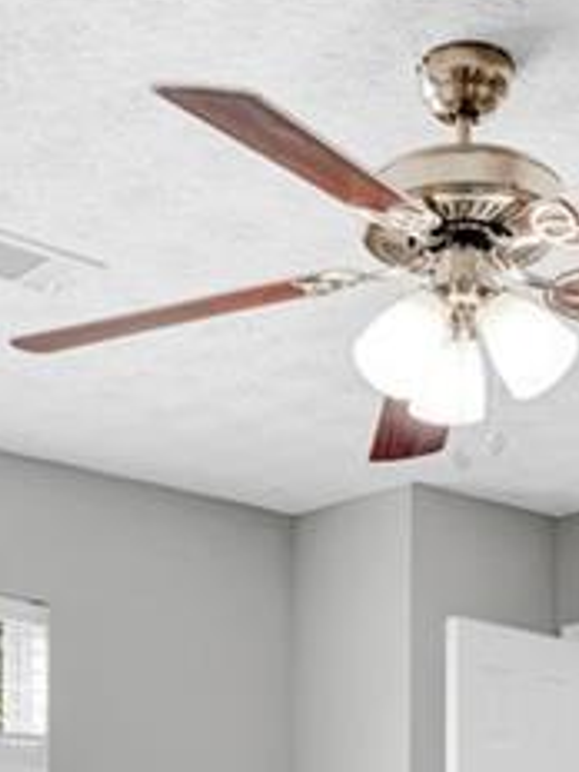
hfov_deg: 20.4
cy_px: 925
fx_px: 1606
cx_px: 316
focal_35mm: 72
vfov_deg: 24.5
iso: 320
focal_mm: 17
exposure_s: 1/8
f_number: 8
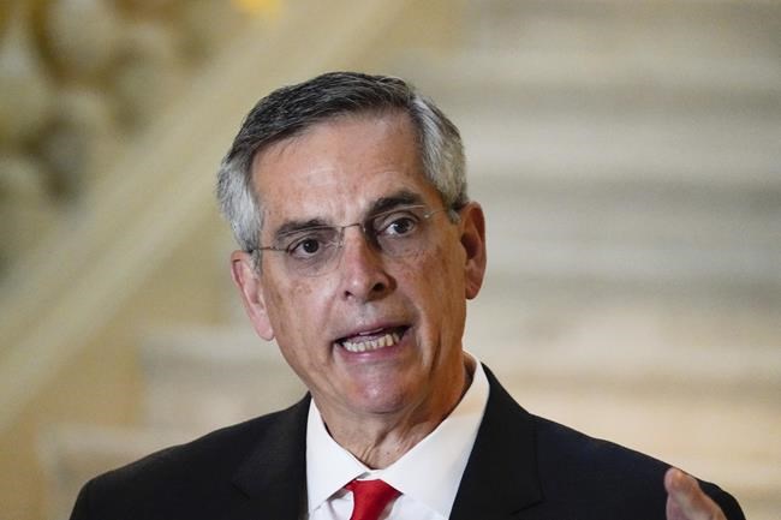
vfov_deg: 3.7
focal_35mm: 373
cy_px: 260
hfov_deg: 5.5
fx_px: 8089
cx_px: 390
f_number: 5.6
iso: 12800
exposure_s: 1/320
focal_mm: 373
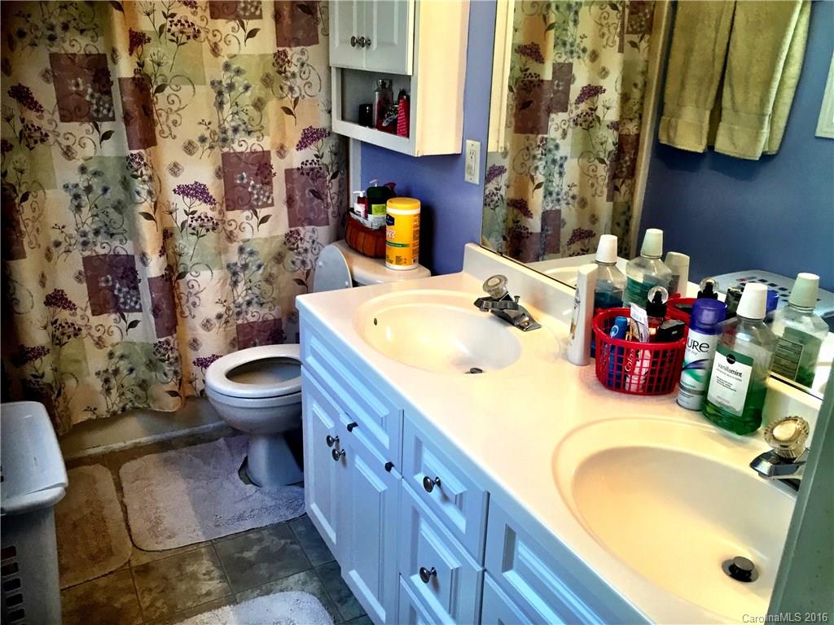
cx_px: 417
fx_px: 699
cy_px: 312
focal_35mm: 29
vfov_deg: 48.2
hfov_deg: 61.7
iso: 80
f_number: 2.2
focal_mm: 4.15
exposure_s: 1/30
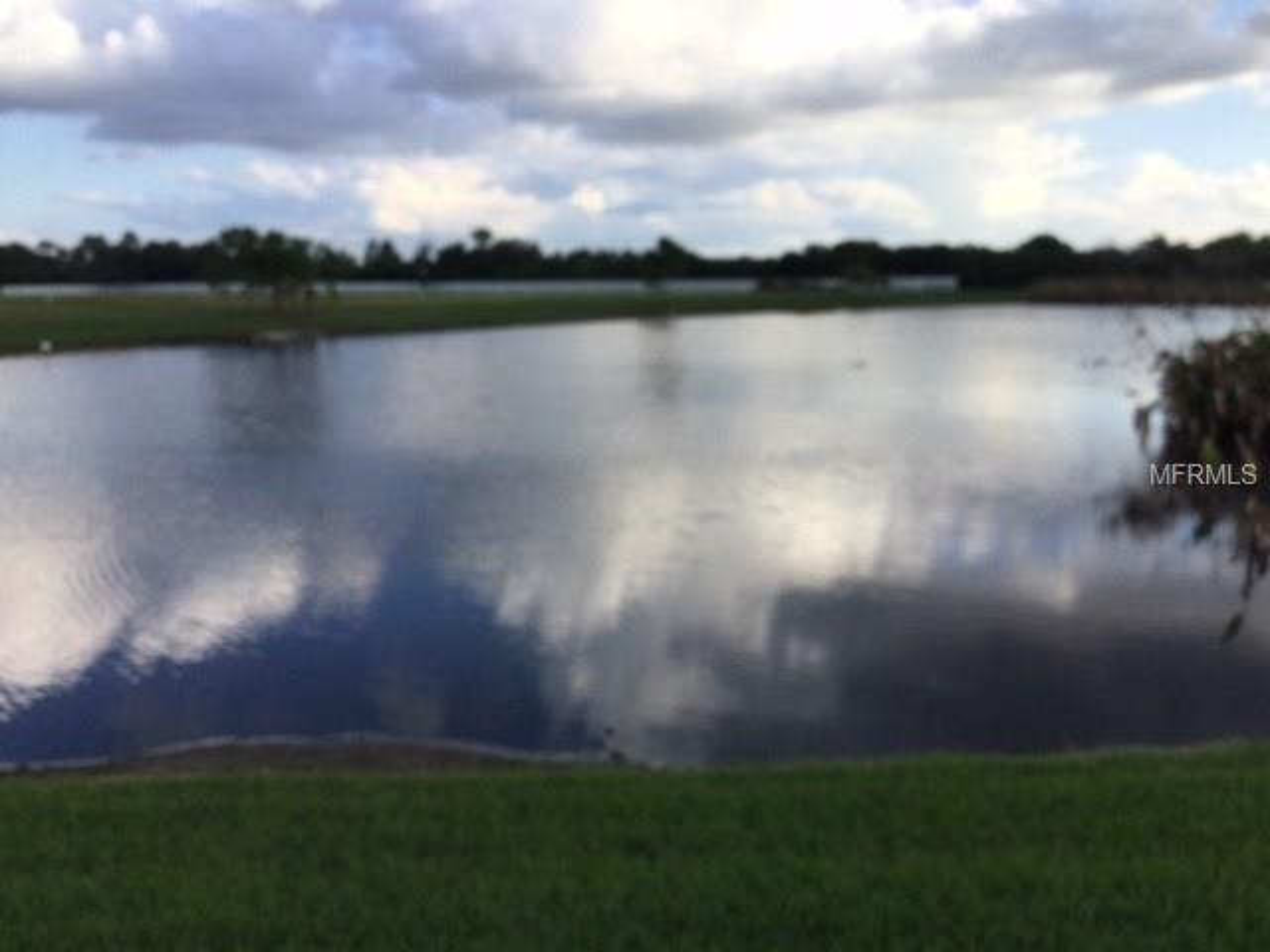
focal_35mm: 31
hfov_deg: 58.4
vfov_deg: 45.4
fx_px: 1137
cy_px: 476
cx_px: 635
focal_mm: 3.3
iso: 25
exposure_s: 1/815
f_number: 2.4
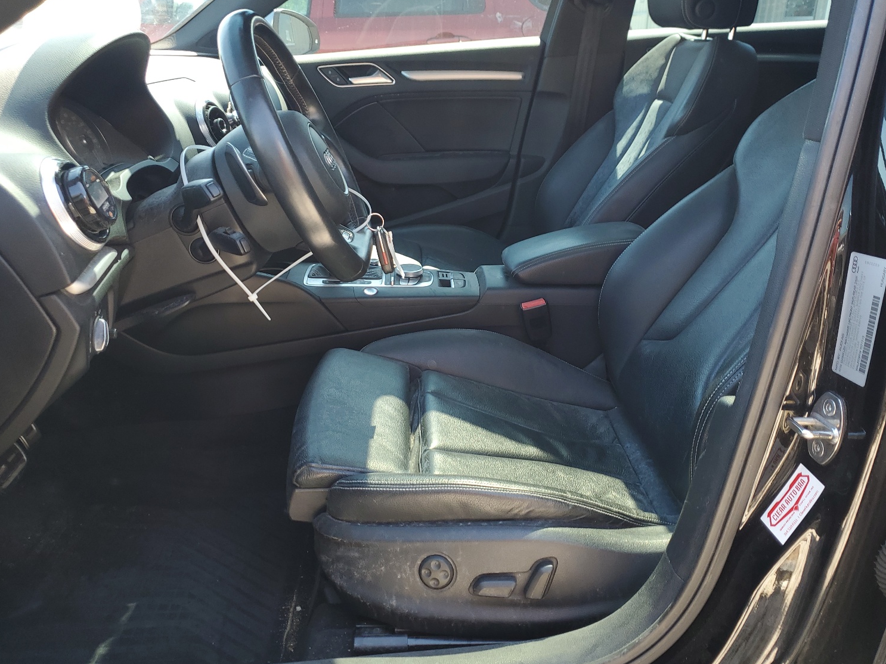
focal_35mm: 28
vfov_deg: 49.7
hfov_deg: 63.4
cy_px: 311
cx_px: 464
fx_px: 717
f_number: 1.5
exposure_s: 1/139
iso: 50
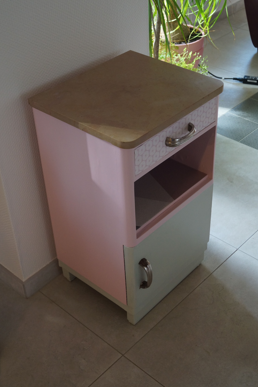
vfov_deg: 42.7
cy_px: 189
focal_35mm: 46
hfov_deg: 29.2
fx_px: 494
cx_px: 131
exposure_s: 1/60
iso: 640
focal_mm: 30
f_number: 4.5
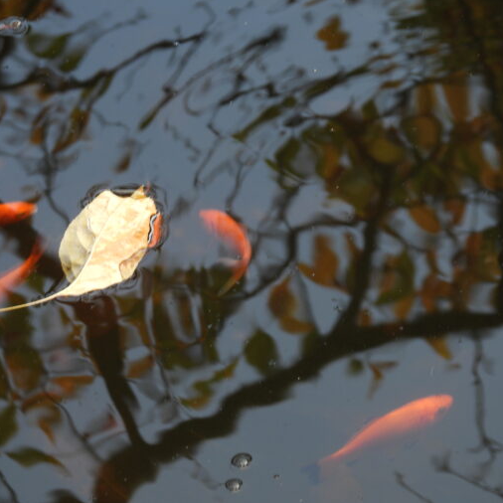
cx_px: 181
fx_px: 3962
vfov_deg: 7.3
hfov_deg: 7.3
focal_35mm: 241
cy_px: 248
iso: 100
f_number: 4.5
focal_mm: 35.7
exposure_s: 1/60
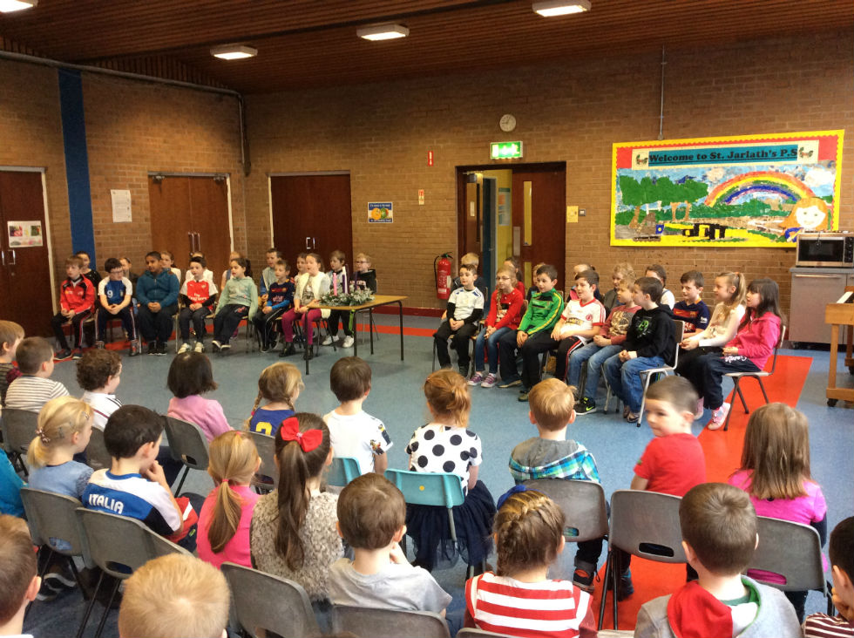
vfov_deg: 44.1
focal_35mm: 32
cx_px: 427
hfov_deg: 56.9
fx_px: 788
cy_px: 319
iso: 160
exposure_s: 1/25
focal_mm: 3.3
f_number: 2.4
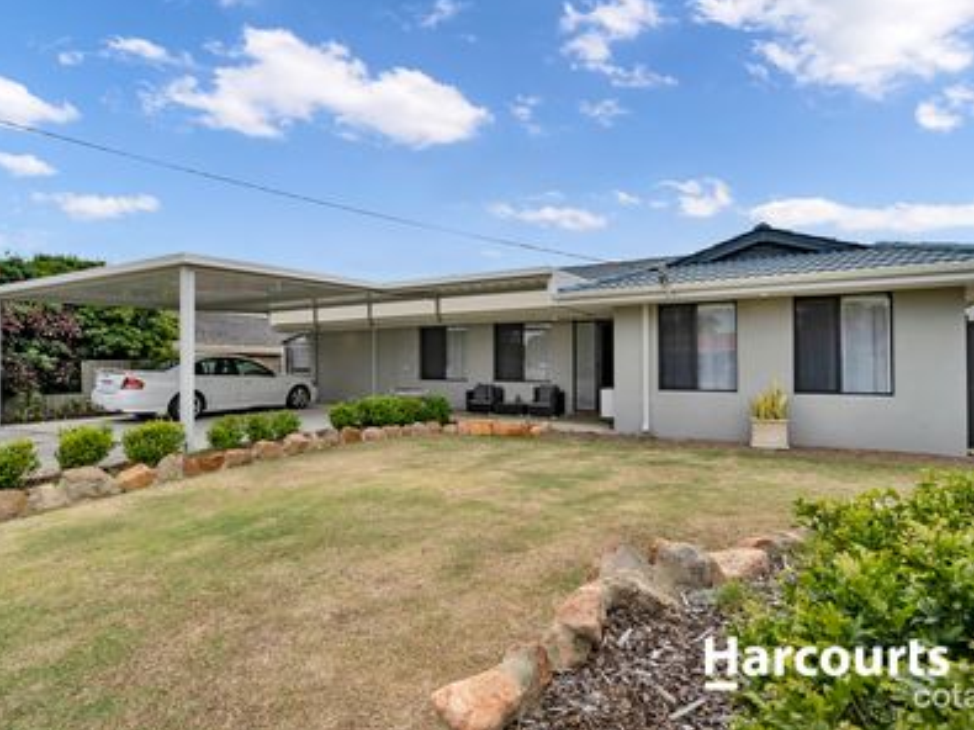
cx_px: 488
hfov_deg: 94.5
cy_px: 361
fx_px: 450
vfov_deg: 78.1
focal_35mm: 16
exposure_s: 1/6400
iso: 400
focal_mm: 14
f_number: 4.5
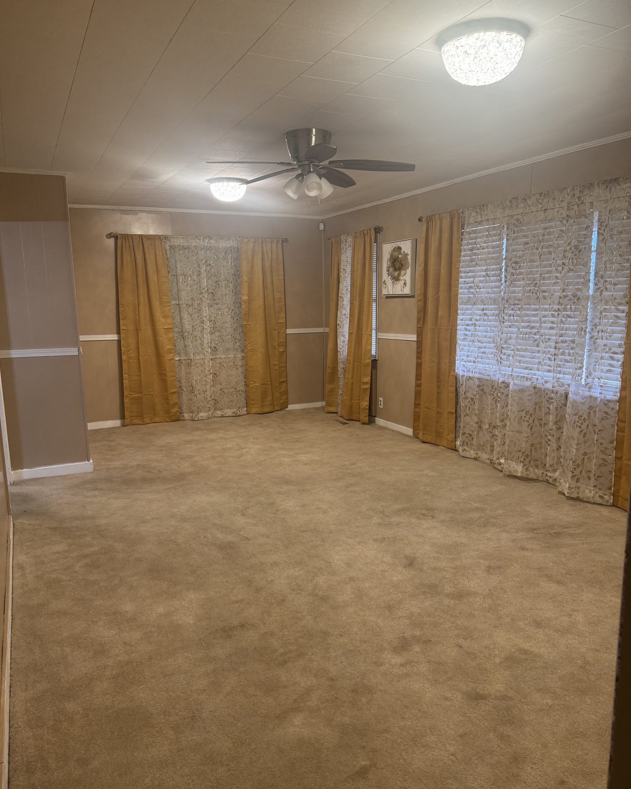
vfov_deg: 66.0
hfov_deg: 54.9
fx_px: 607
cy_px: 411
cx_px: 313
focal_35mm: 26
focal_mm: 6.76
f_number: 1.78
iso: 200
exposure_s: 1/60
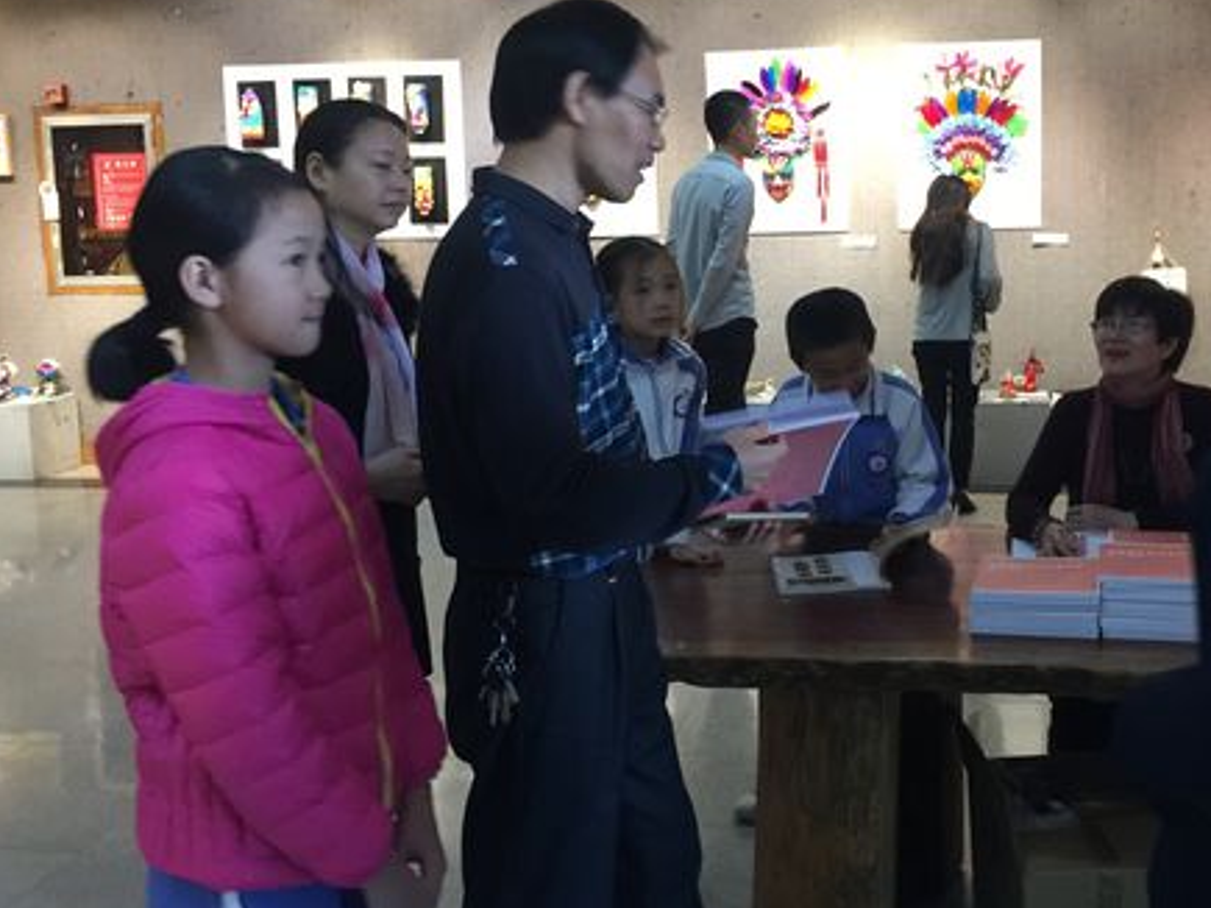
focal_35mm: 40
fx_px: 1399
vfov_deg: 35.8
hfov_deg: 46.1
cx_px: 802
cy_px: 362
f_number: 2.2
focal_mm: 4.15
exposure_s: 1/17
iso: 125
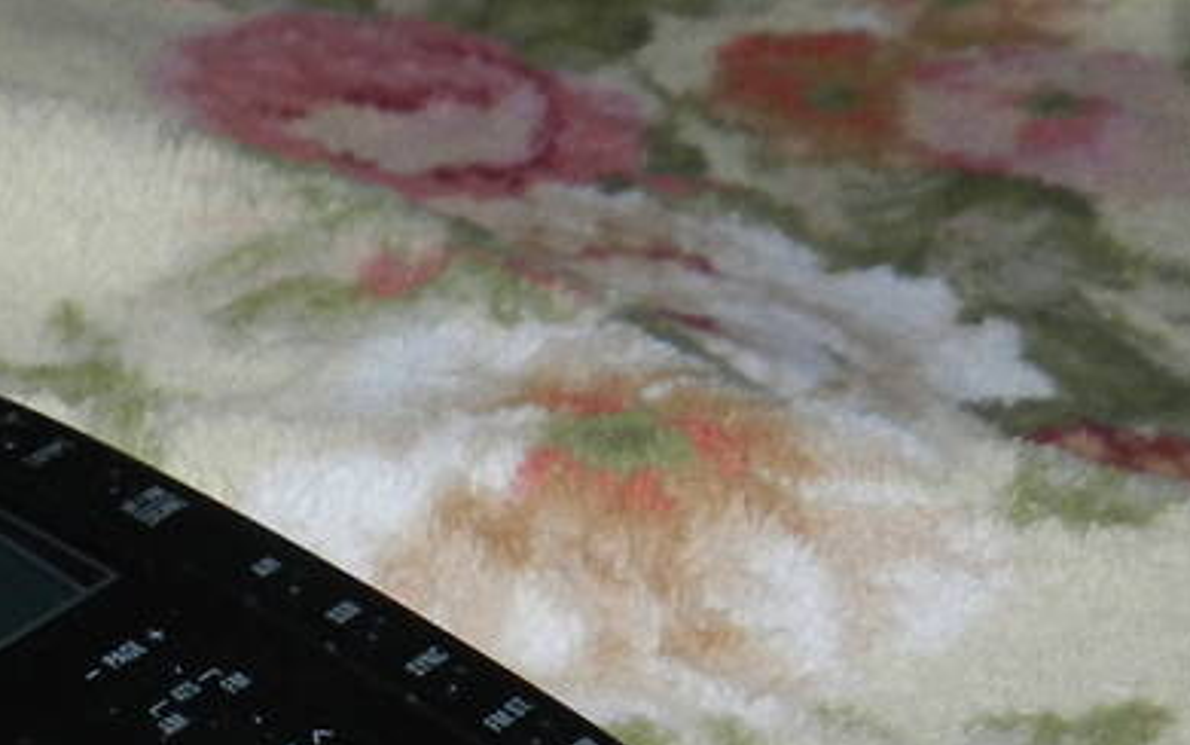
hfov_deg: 23.7
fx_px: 2595
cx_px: -207
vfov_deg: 15.3
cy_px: 1072
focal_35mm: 80
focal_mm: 4
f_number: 3.4
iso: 200
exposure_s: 1/30
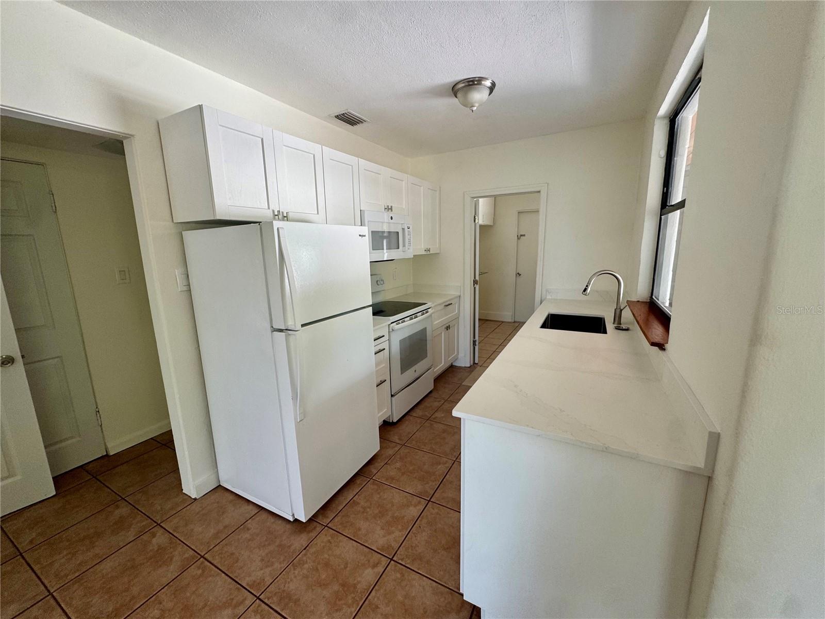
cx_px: 412
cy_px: 310
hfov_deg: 102.1
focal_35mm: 14
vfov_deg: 85.7
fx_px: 334
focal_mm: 2.22
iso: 80
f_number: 2.2
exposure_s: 1/99
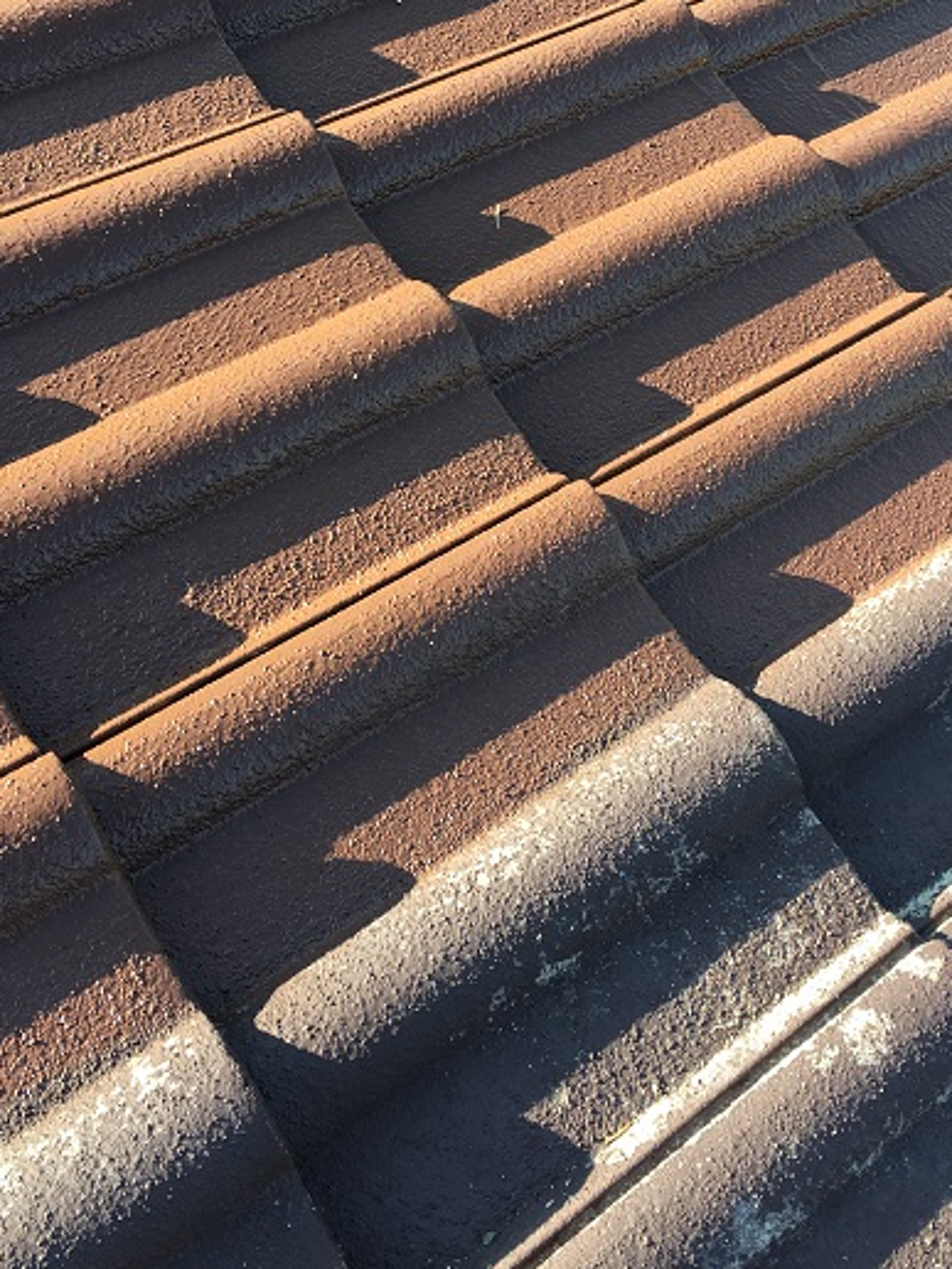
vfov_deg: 41.4
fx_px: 1650
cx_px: 509
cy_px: 406
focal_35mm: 45
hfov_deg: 32.2
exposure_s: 1/176
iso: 25
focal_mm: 4.15
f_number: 2.2
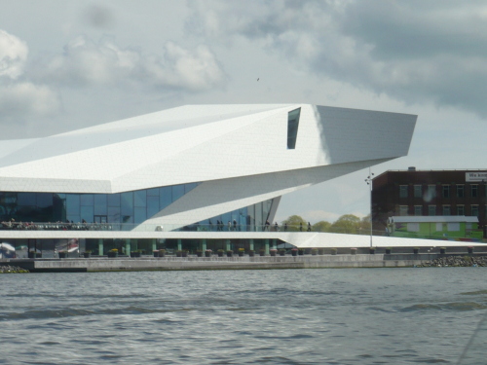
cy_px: 182
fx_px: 2026
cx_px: 244
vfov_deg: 10.3
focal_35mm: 144
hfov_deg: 13.7
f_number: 14
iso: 100
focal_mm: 17.4
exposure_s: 1/125
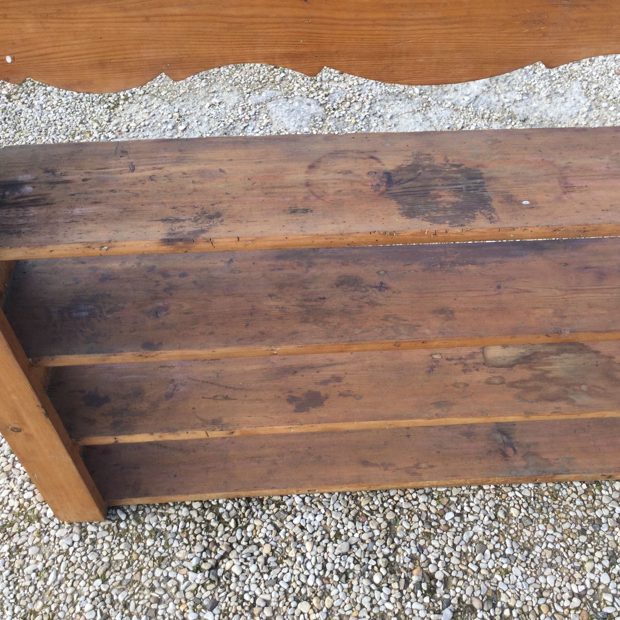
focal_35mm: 38
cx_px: 390
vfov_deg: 43.9
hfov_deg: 43.5
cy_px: 321
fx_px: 770
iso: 25
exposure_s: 1/264
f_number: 2.4
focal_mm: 3.3
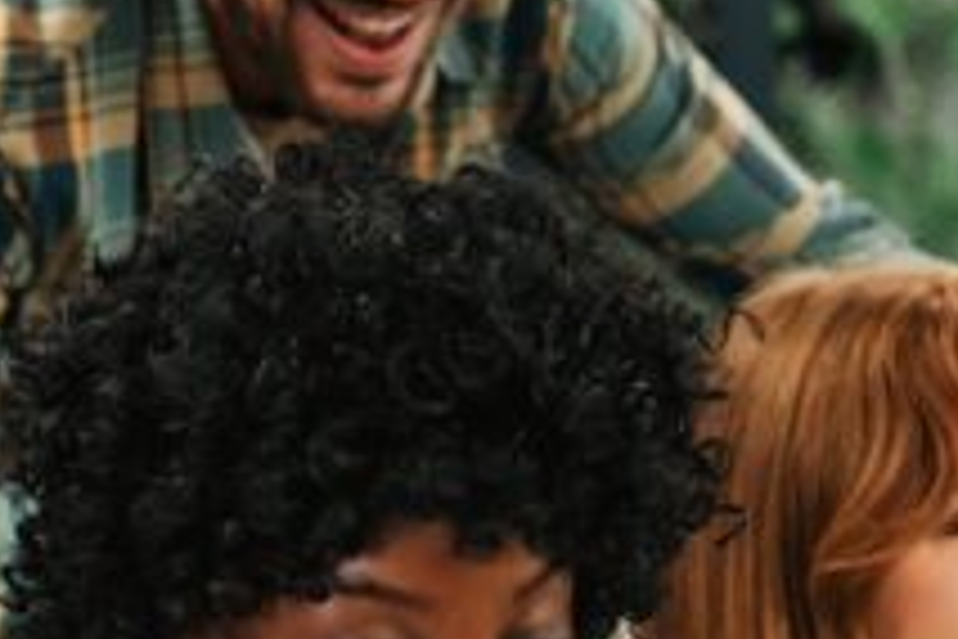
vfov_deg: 8.2
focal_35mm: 168
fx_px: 4470
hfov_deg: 12.1
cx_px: 45
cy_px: 274
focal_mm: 35
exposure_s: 1/320
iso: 500
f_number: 2
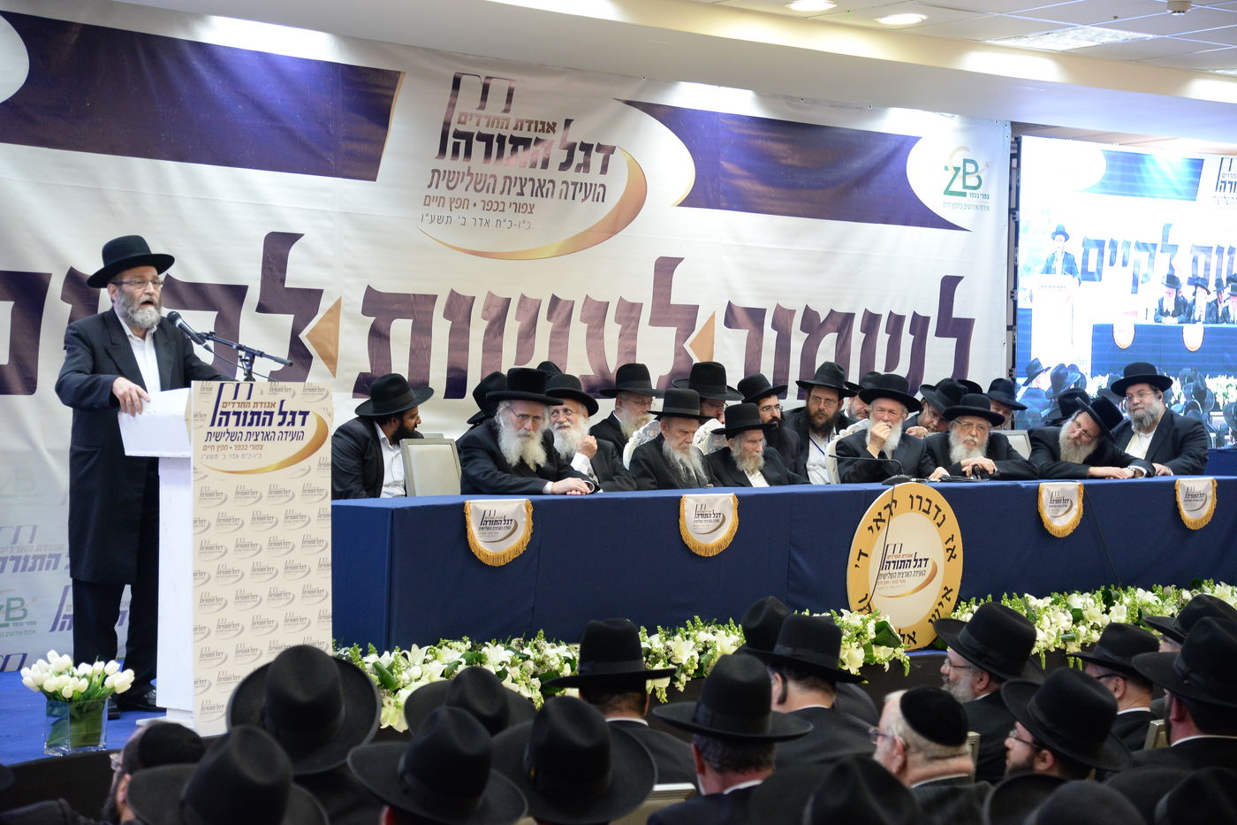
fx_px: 2267
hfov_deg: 30.5
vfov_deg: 20.6
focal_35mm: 66
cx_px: 618
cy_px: 412
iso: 2500
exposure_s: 1/60
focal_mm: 66
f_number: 4.5
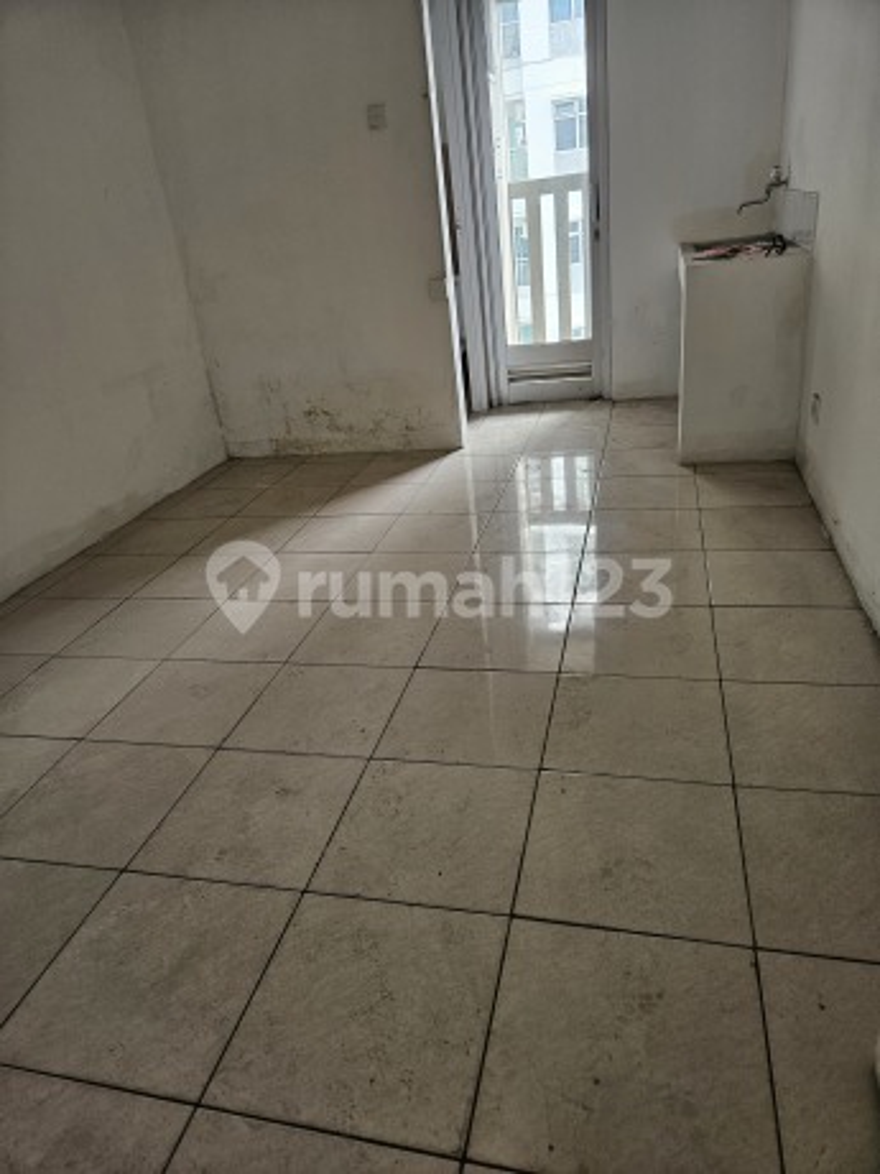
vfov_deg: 73.9
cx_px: 440
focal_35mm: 23
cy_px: 587
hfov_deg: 58.9
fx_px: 780
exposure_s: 1/190
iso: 125
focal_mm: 5.4
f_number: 1.8
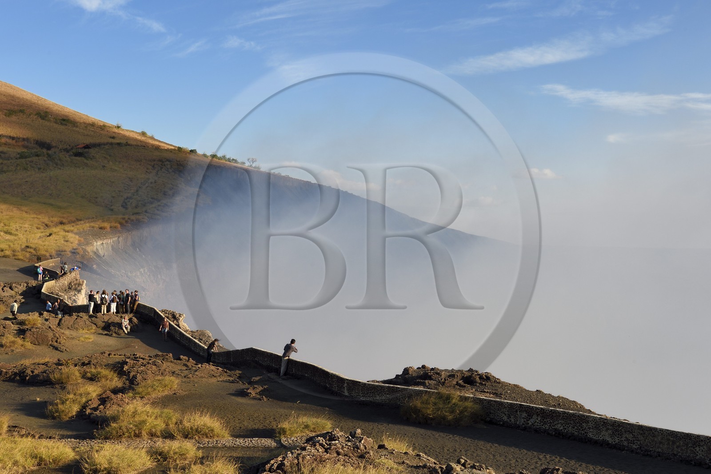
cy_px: 237
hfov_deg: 46.4
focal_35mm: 42
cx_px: 356
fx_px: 829
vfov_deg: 31.9
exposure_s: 1/200
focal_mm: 42
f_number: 13
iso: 200
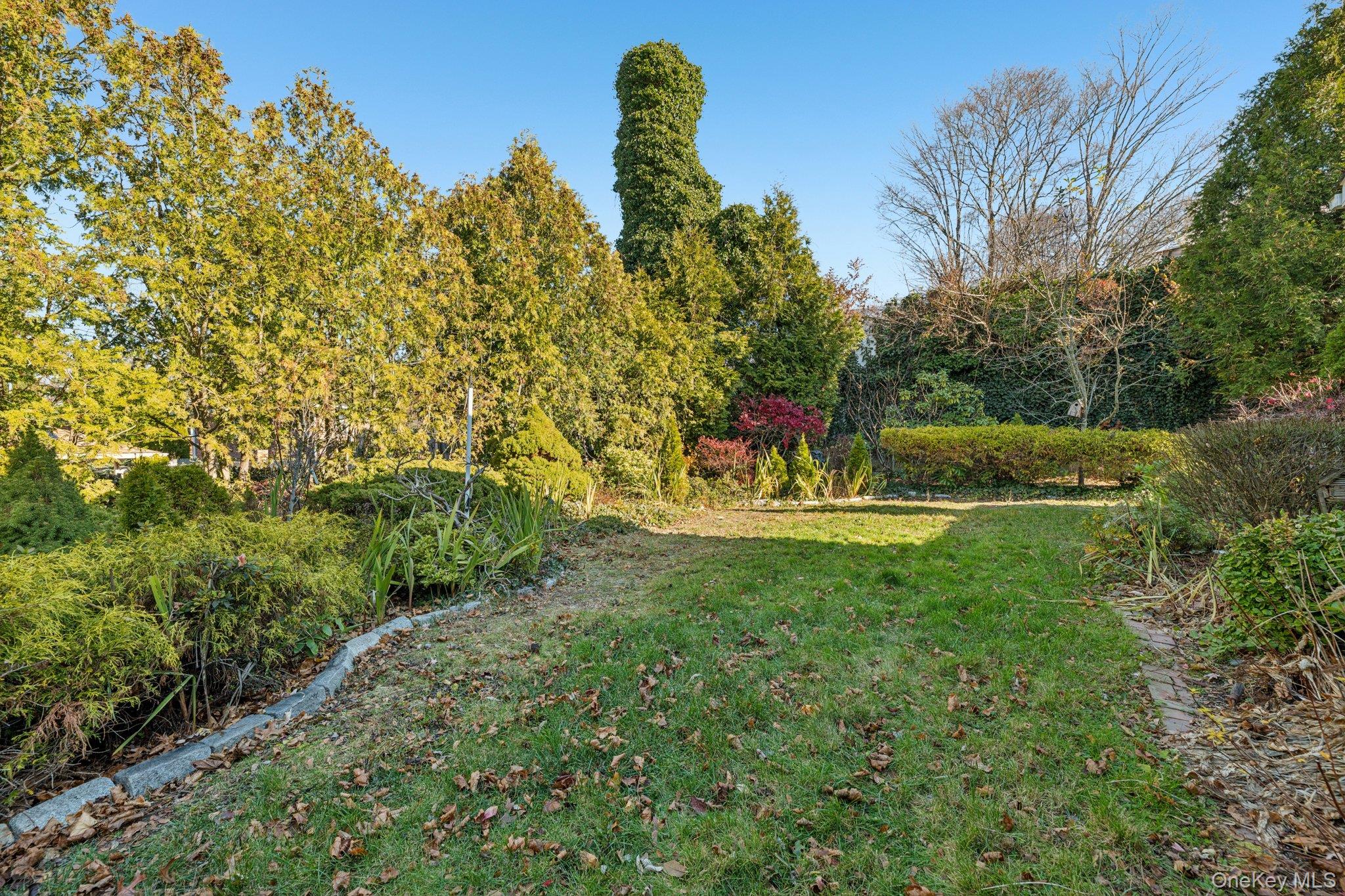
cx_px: 672
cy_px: 448
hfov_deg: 96.7
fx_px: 598
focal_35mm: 16
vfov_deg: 73.7
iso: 160
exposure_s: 1/60
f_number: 8
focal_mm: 16
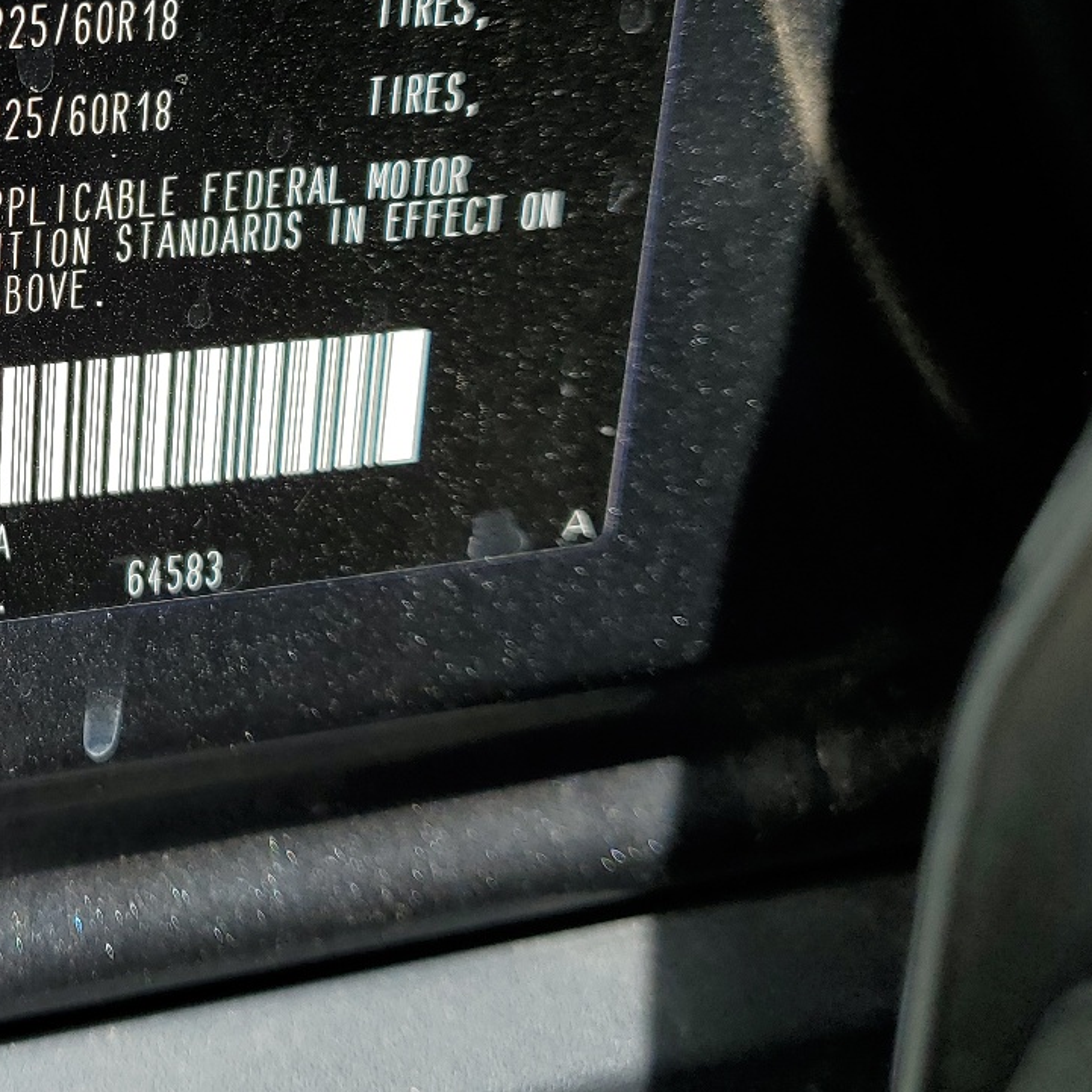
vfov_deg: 32.9
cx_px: -100
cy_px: 306
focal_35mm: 51
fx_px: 1820
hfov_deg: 30.1
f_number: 1.5
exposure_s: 1/1000
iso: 50
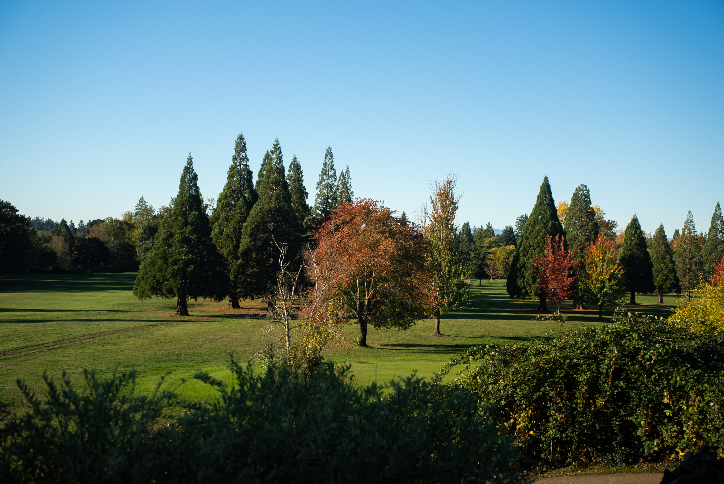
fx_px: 1026
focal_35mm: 51
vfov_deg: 26.5
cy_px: 242
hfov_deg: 38.9
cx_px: 362
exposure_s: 1/250
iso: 100
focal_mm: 51
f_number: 4
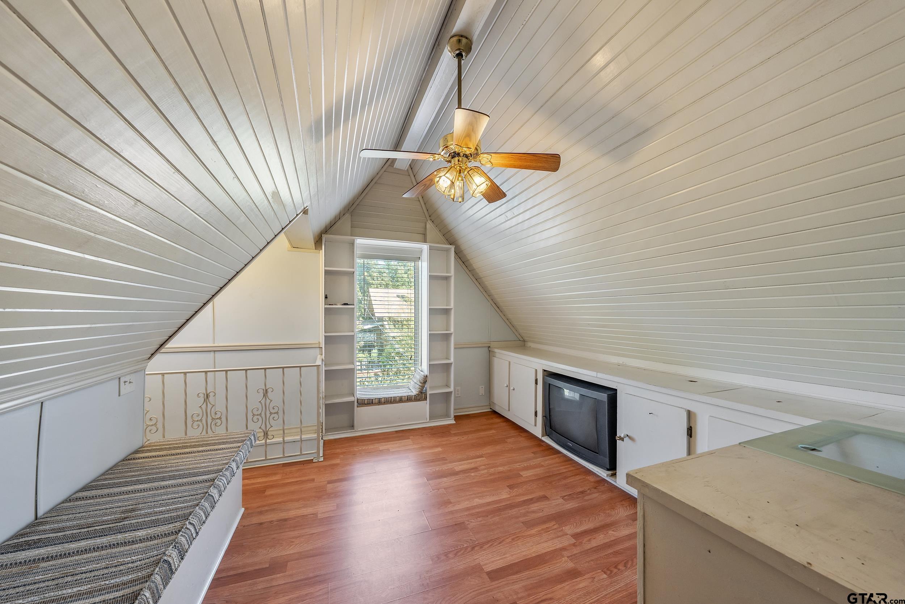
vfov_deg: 90.0
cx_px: 452
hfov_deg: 112.6
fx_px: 302
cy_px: 302
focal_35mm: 12
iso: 800
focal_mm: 12
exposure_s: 1/15
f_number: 8
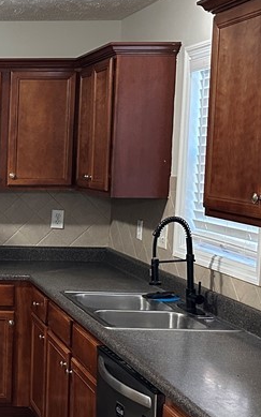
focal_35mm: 67
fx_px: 763
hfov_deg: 17.3
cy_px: 218
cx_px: -142
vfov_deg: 30.6
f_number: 1.78
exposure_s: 1/60
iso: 500
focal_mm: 6.86
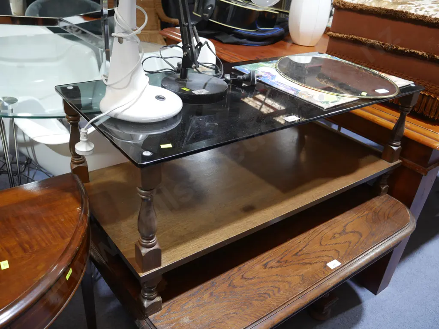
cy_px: 164
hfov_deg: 56.8
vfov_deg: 44.2
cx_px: 220
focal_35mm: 32
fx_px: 406
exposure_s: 1/60
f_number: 3.6
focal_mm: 16
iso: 500
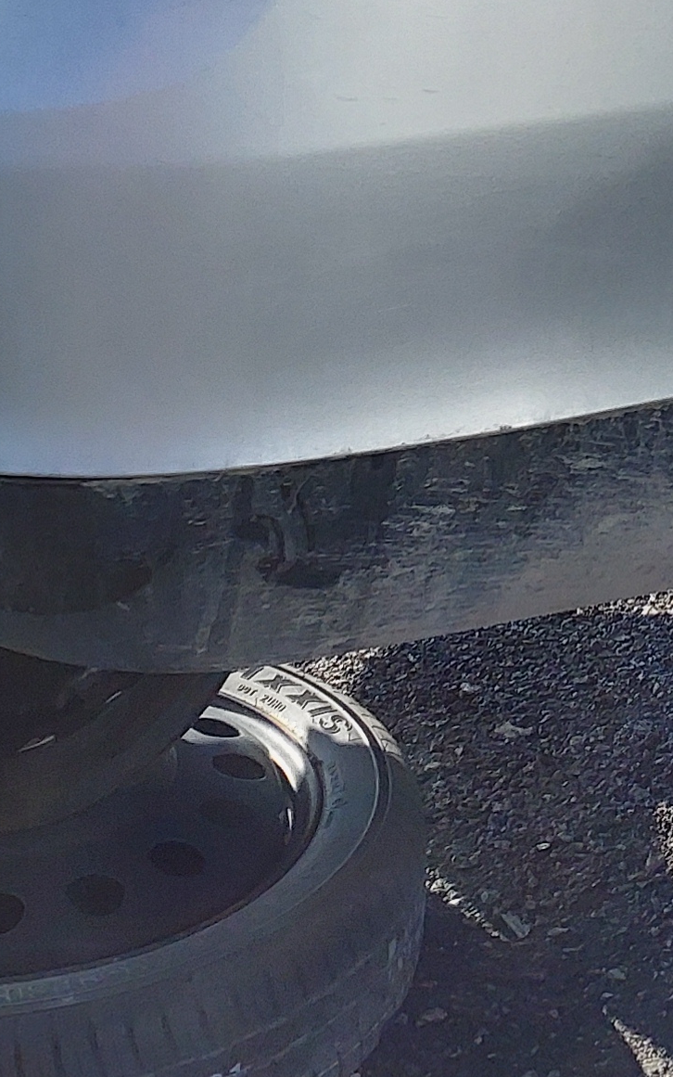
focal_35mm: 98
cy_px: -126
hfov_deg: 12.9
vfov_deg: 20.2
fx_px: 2875
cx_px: 893
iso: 40
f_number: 1.9
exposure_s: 1/665
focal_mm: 3.58
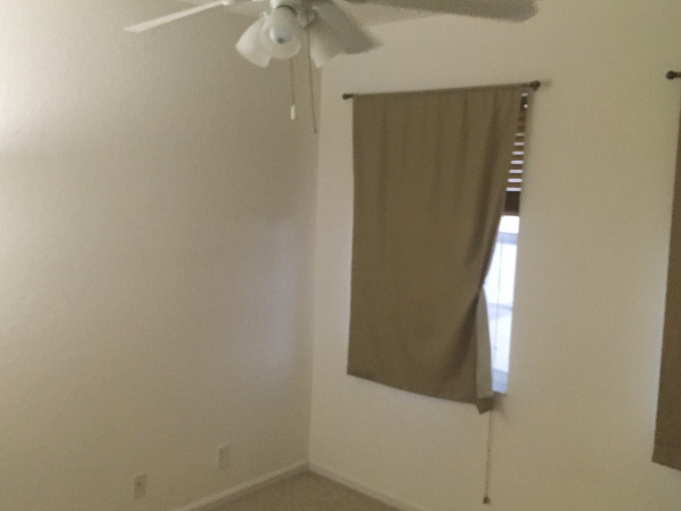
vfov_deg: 39.7
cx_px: 297
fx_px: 708
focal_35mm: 36
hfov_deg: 51.2
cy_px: 258
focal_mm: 4.15
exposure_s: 1/30
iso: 200
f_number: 2.2
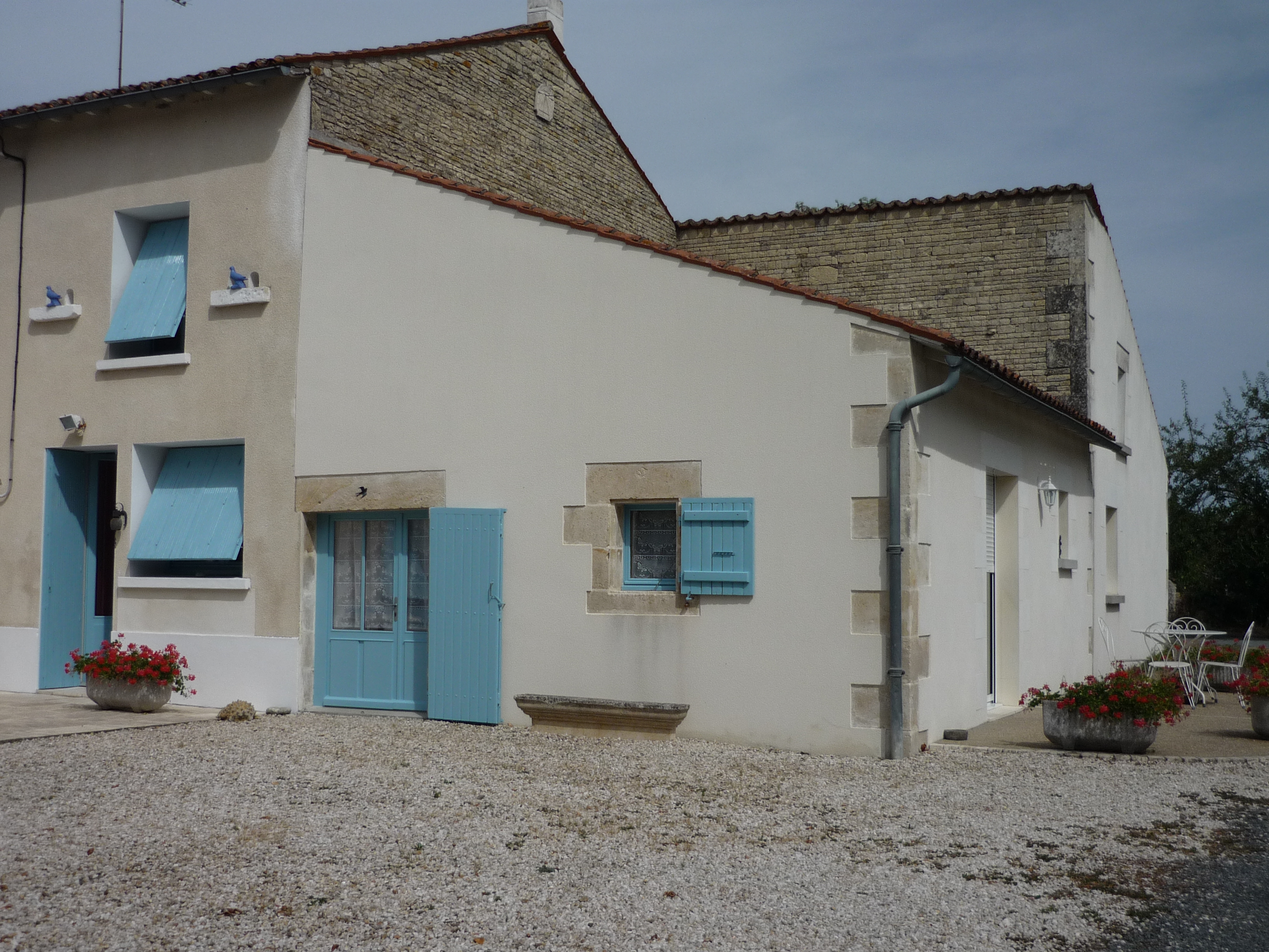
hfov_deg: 49.0
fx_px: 1393
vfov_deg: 37.7
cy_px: 476
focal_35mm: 38
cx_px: 634
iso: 100
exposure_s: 1/500
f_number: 8
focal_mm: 6.3
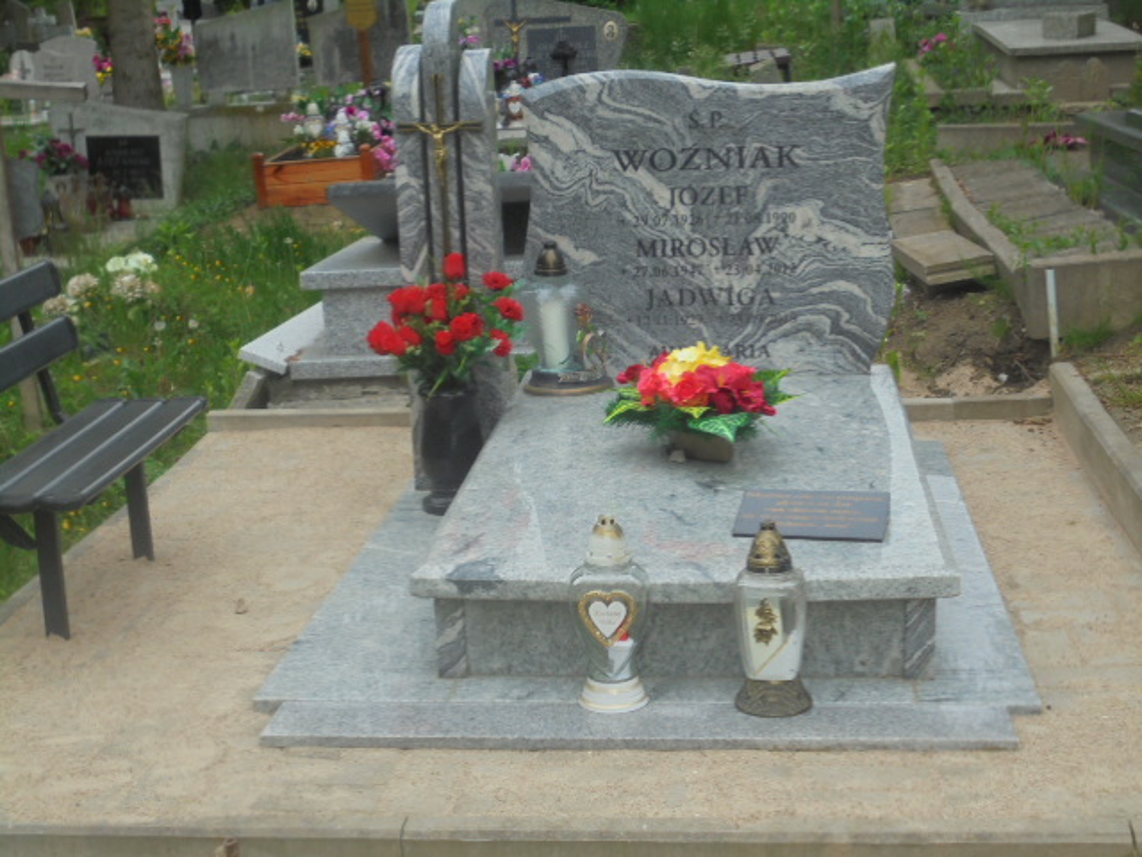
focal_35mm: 56
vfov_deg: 26.1
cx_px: 571
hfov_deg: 34.3
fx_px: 1847
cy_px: 428
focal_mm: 10.1
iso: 100
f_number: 5.2
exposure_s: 1/80
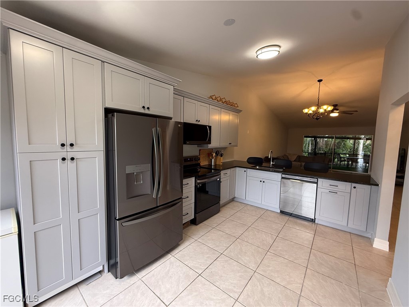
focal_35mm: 14
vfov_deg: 85.7
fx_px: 165
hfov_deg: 102.1
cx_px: 204
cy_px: 154
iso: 250
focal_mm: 2.22
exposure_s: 1/60
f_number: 2.2
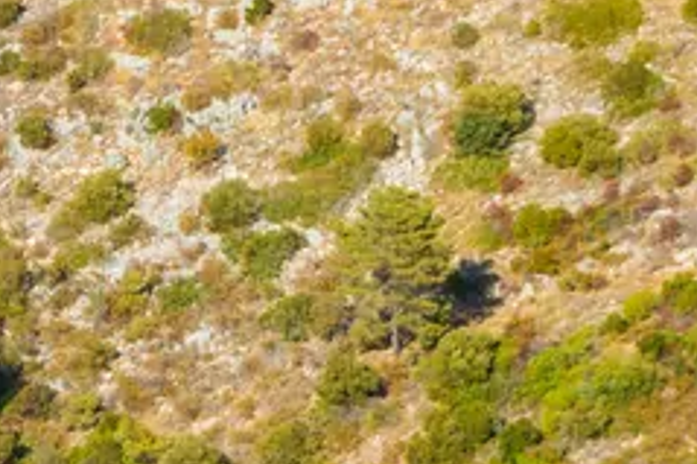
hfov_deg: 9.5
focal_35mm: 190
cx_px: -1043
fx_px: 3676
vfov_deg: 6.9
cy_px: 1053
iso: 100
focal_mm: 10.26
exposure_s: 1/200
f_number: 4
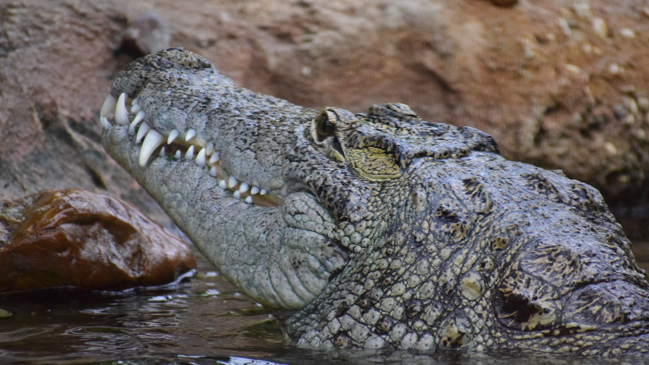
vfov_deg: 2.6
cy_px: 172
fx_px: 8122
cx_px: 324
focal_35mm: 472
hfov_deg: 4.6
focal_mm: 300
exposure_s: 1/500
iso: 6400
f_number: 6.3
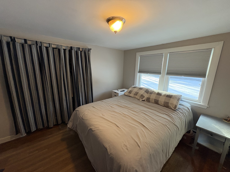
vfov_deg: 85.7
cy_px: 86
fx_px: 93
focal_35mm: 14
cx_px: 115
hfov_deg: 102.1
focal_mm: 2.22
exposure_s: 1/60
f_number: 2.2
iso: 320
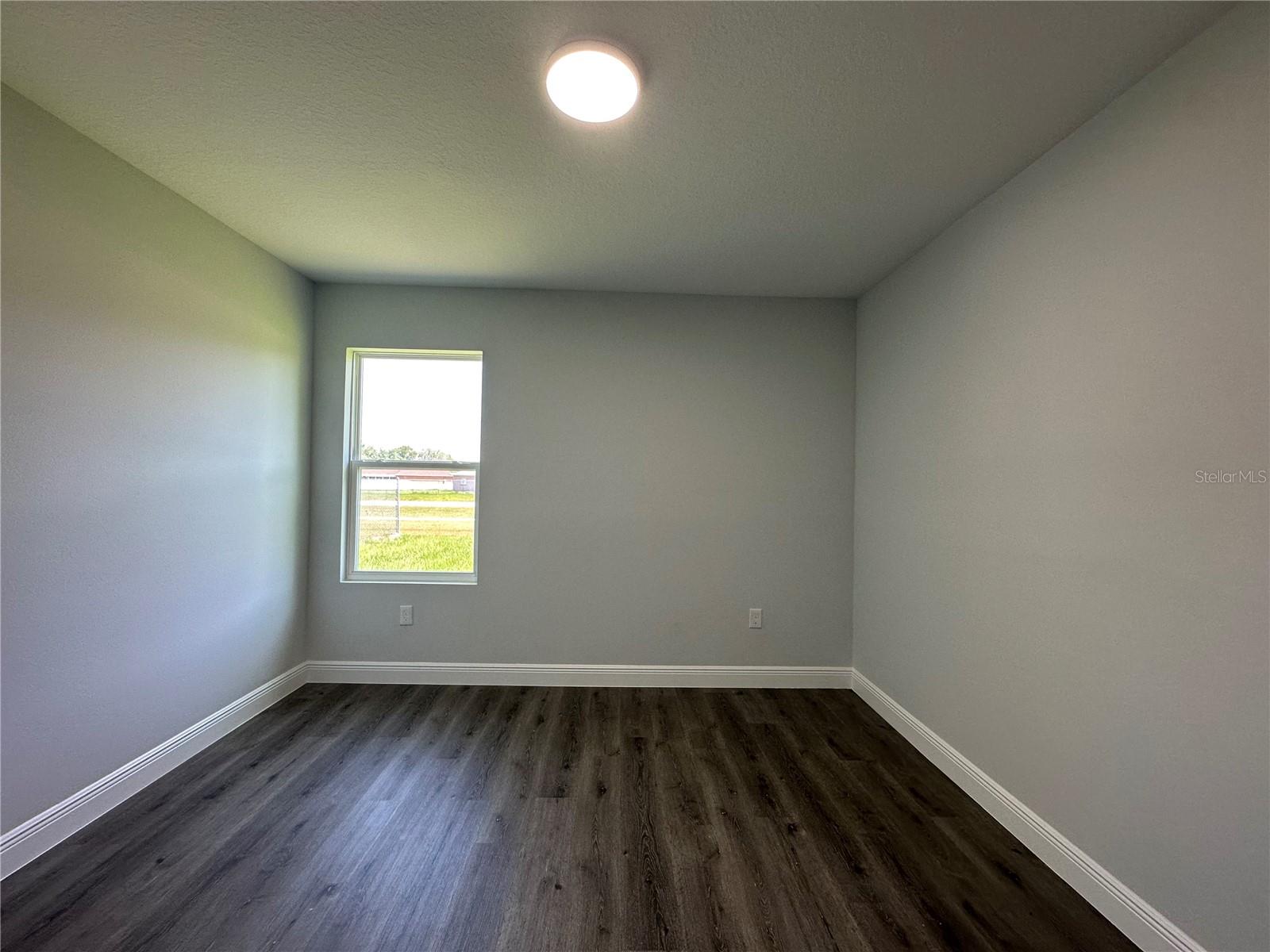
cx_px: 635
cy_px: 476
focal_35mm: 14
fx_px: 514
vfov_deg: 85.7
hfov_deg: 102.1
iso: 125
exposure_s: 1/120
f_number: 2.2
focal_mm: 2.22
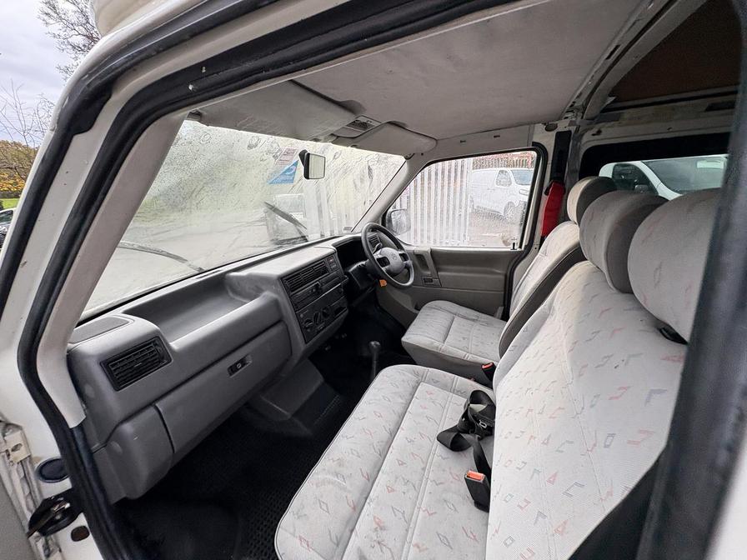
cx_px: 374
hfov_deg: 102.1
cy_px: 280
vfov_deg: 85.7
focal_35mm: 14
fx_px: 302
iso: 50
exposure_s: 1/99
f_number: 2.2
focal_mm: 2.22
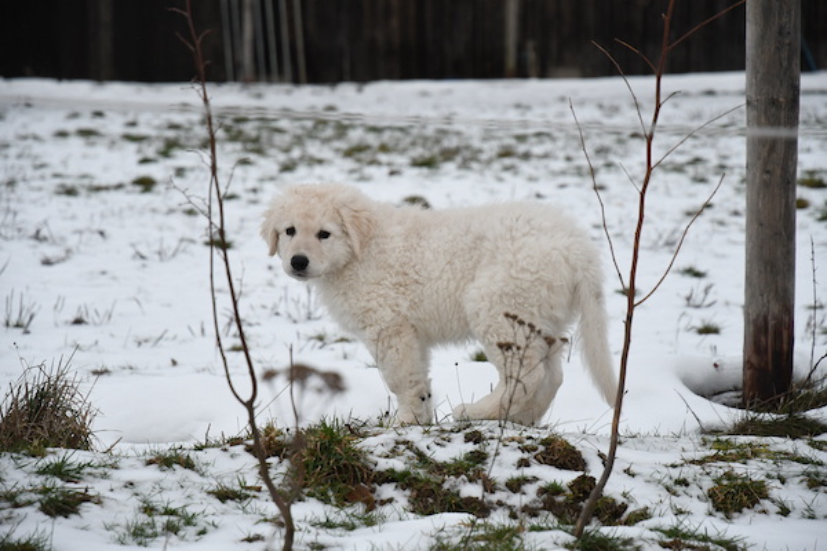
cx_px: 414
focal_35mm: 120
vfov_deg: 11.4
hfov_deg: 17.1
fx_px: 2756
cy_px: 276
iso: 1250
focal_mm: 80
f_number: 4.5
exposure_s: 1/640
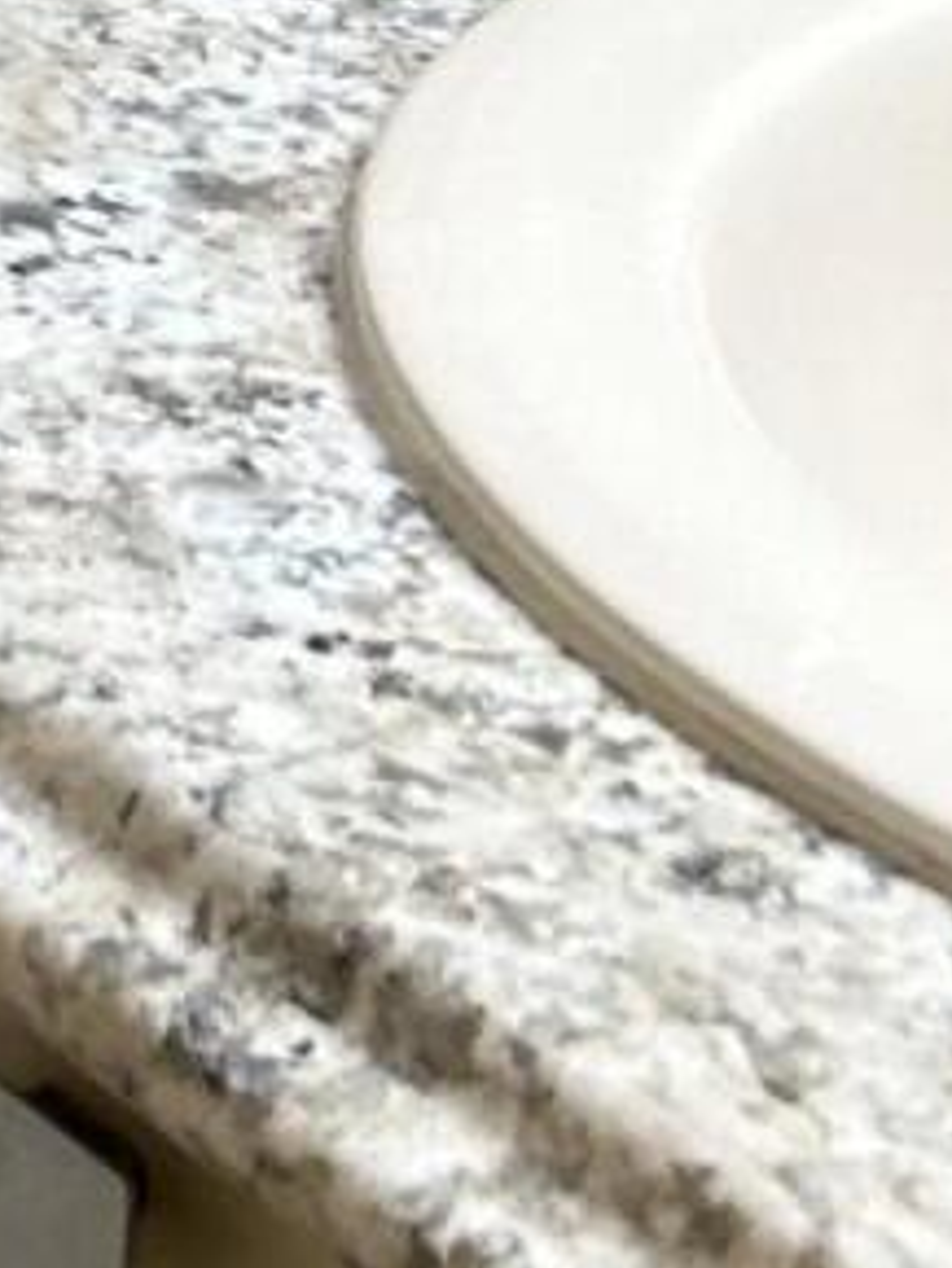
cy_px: -1009
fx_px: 6596
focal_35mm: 180
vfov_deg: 10.3
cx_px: -2229
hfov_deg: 7.1
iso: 80
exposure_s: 1/60
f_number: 1.5
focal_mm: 5.7
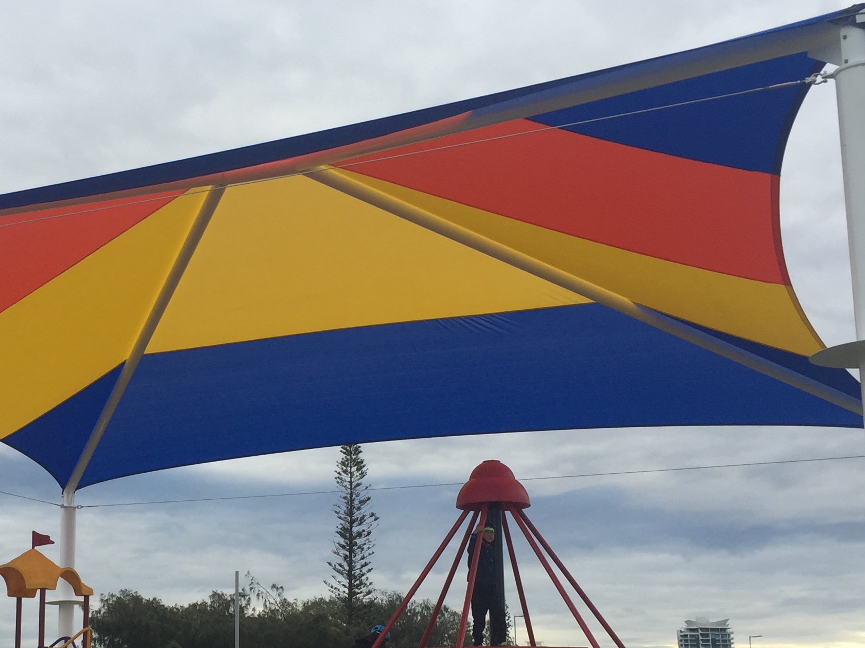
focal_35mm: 58
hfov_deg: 32.4
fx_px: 1449
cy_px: 407
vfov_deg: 25.2
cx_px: 186
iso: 32
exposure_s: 1/408
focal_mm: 4.15
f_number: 2.2
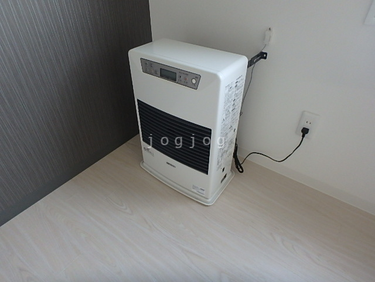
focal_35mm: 21
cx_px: 188
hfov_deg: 79.0
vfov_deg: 63.4
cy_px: 141
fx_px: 227
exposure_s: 1/50
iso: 400
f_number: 3.5
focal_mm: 3.7
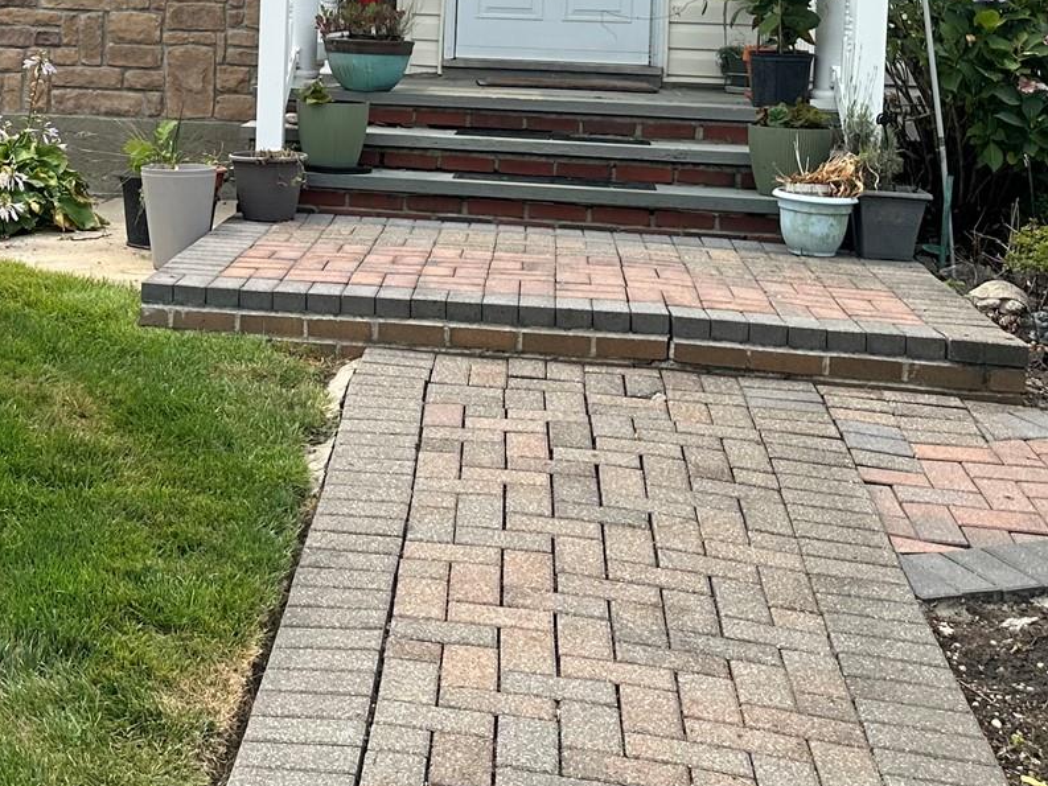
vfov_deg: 22.8
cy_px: 24
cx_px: 36
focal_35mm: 62
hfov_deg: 29.4
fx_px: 1877
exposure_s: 1/3717
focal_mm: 6.86
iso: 80
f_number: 1.78
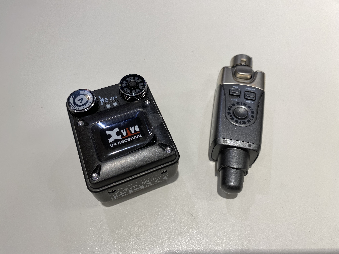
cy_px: 127
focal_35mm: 26
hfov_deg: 67.3
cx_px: 170
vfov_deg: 53.1
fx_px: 255
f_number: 1.8
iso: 32
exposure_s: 1/120
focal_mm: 4.25
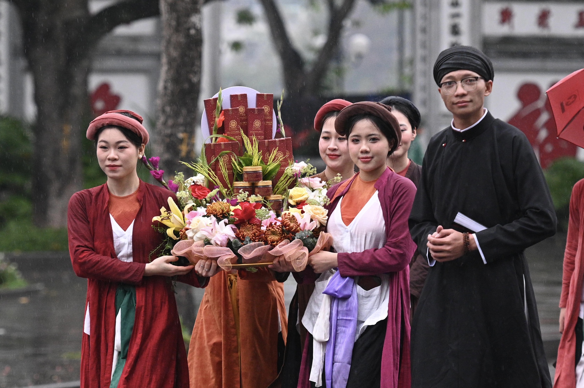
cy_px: 194
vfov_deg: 10.5
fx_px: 2108
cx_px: 292
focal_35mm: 130
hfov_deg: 15.8
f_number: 3.2
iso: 2500
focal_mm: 130
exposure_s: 1/400
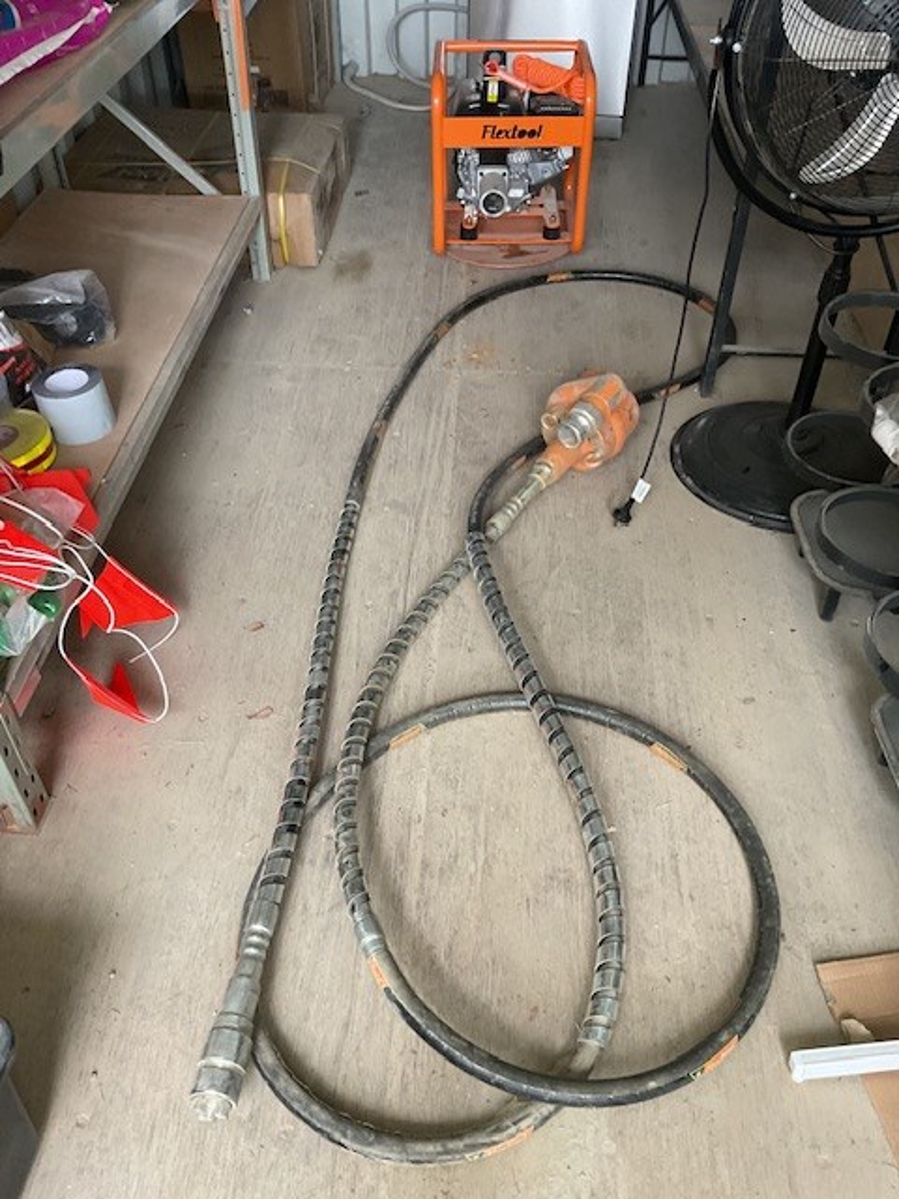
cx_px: 450
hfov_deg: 48.2
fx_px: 1004
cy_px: 600
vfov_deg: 61.7
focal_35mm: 29
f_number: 1.8
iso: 160
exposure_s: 1/60
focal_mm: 3
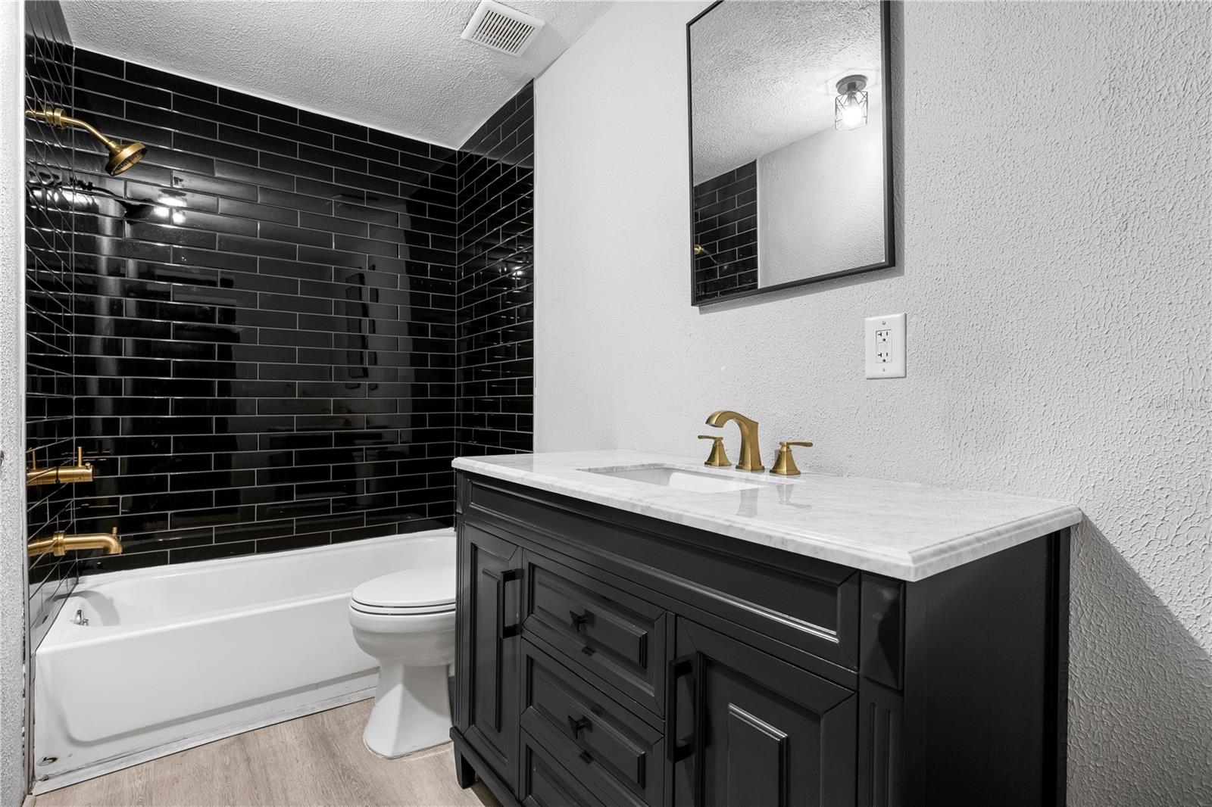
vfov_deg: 68.9
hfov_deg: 91.6
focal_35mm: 18
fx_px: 589
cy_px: 404
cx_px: 606
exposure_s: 1/6
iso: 500
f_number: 8
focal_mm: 17.5
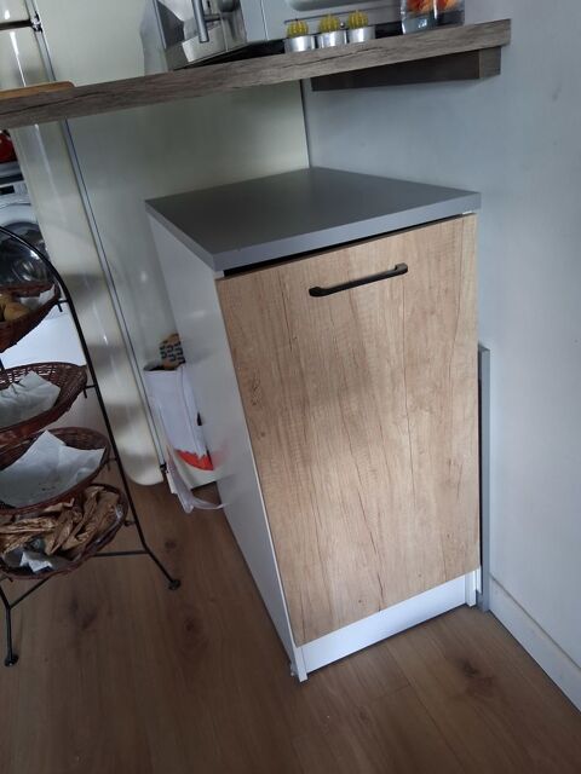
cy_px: 387
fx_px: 582
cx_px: 290
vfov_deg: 67.3
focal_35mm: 26
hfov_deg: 53.1
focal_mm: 3.98
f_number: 1.8
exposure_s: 1/40
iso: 500
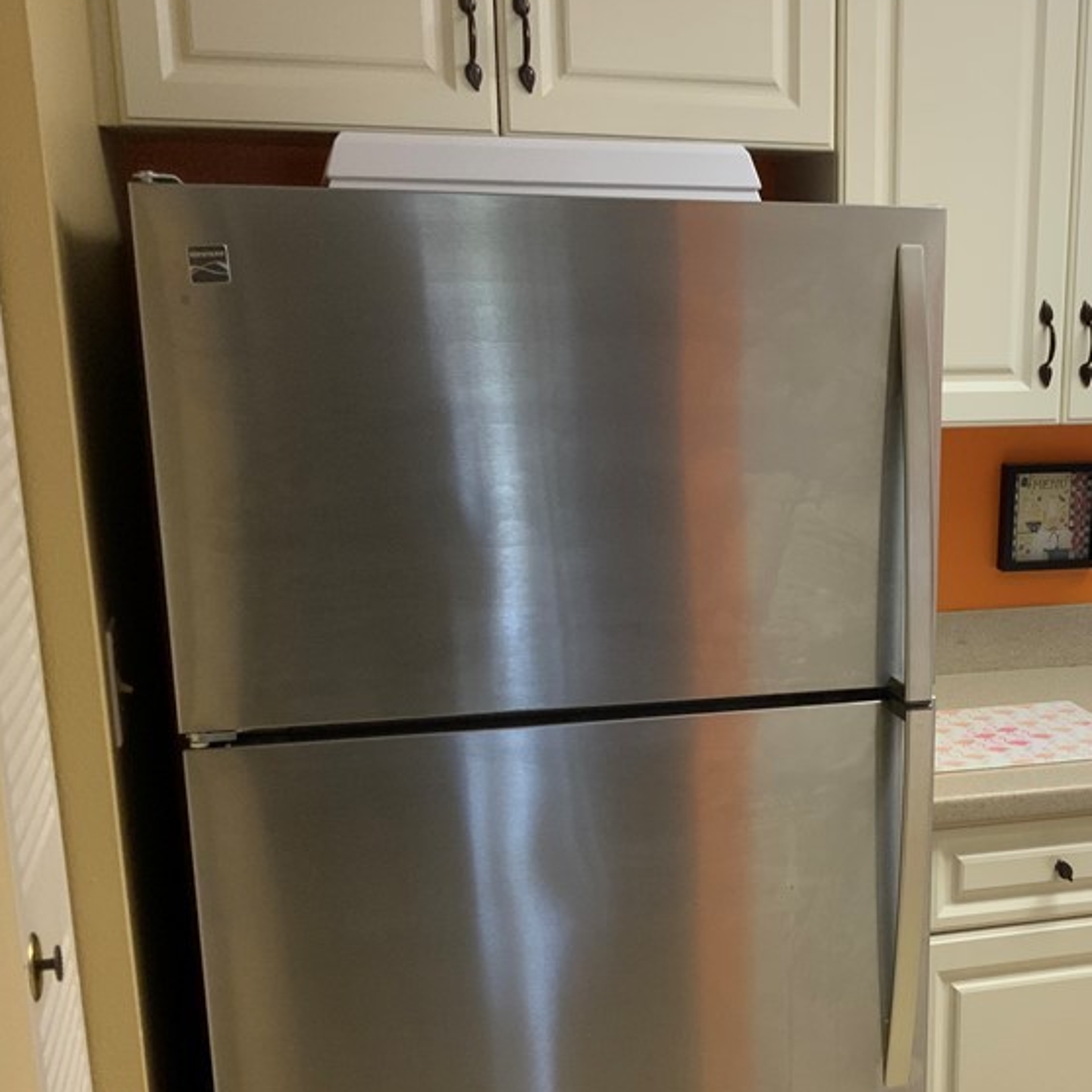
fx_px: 1677
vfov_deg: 35.8
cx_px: 873
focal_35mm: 47
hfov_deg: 34.9
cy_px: 695
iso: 40
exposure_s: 1/60
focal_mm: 3
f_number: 1.8
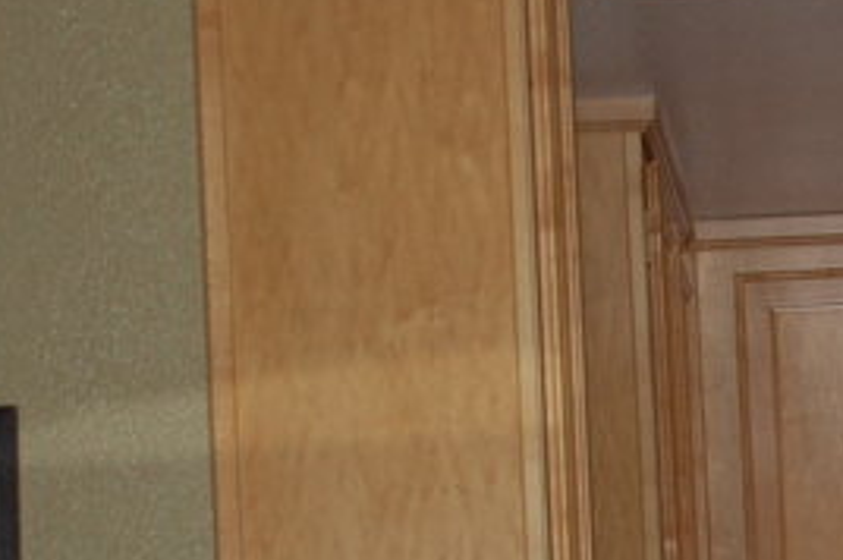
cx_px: 1264
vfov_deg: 4.3
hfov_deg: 6.5
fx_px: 7365
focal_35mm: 315
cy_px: 876
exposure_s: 1/60
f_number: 5.6
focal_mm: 55
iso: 400
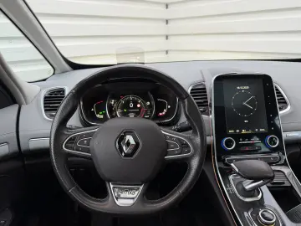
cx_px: 150
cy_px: 113
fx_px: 209
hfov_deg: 71.6
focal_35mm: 24
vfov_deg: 56.8
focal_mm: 6.76
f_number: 1.78
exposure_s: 1/60
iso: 160
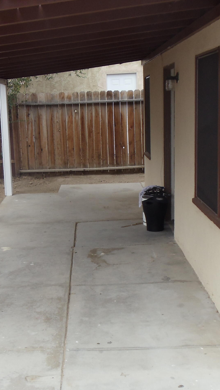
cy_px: 225
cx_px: 39
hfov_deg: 16.0
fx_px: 777
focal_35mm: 75
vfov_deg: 28.2
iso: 100
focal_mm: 6
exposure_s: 1/250
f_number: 3.5
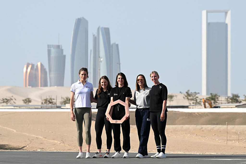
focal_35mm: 217
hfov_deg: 9.5
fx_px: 1482
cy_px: 82
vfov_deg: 6.3
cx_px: 123
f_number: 5
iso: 320
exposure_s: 1/2500
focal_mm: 145
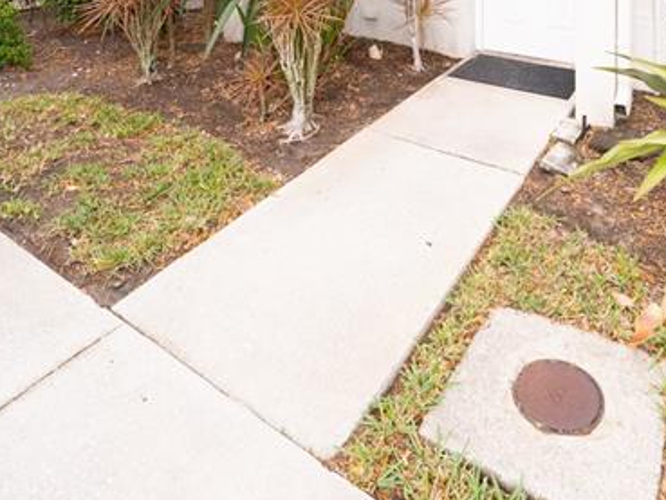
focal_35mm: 28
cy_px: -130
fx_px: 539
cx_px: 388
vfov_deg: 35.9
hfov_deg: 63.0
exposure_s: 1/250
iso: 250
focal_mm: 14
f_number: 6.3
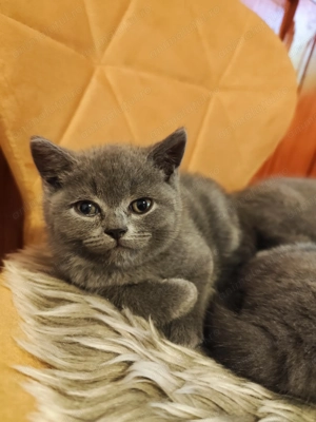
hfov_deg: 58.9
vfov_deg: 73.9
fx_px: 280
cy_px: 211
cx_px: 158
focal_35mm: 23
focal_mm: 6.14
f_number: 1.65
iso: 4000
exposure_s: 1/14.3
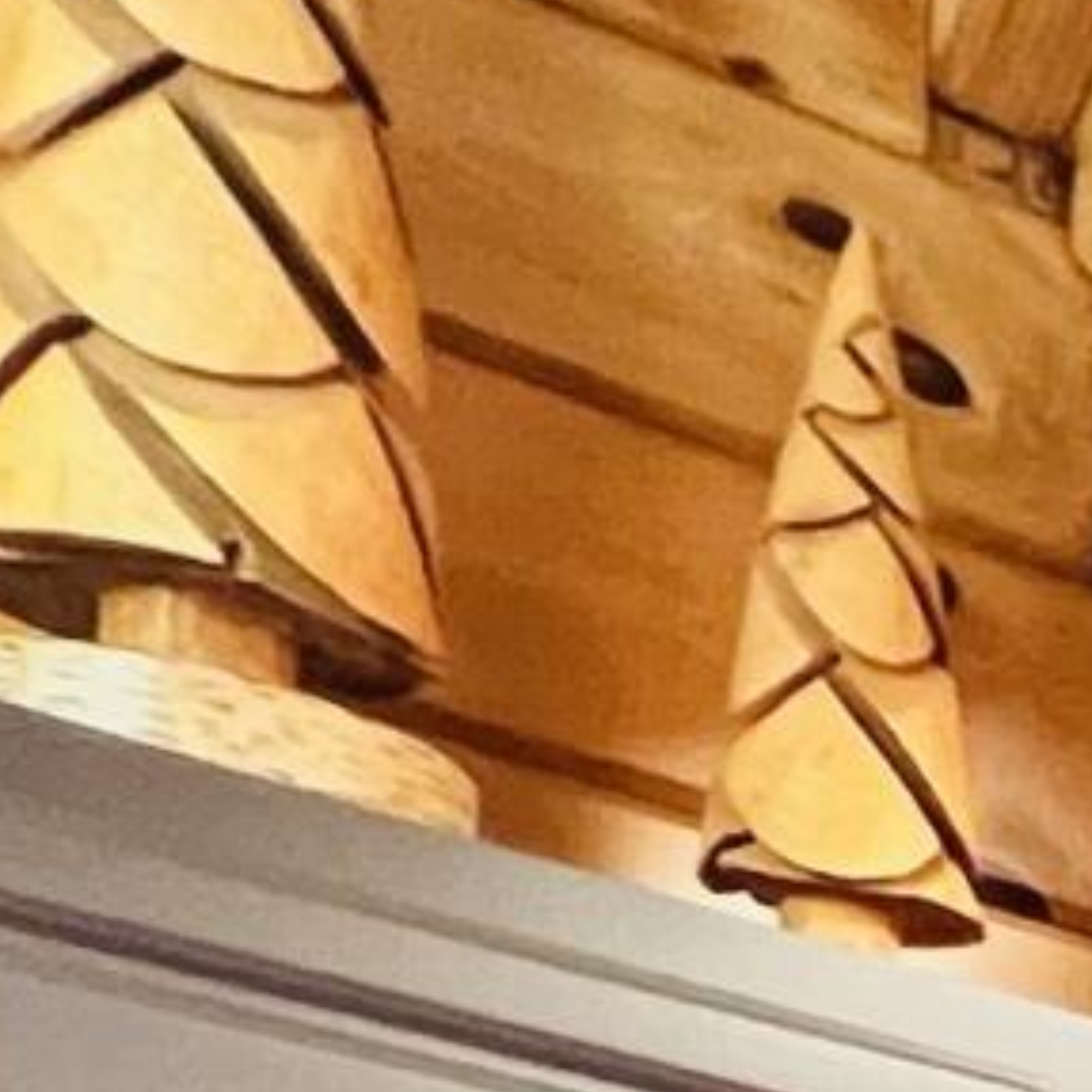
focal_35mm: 120
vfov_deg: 11.3
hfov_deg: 8.8
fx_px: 4283
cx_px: 4029
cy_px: 2884
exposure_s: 1/60
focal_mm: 1.57
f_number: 1.8
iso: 500
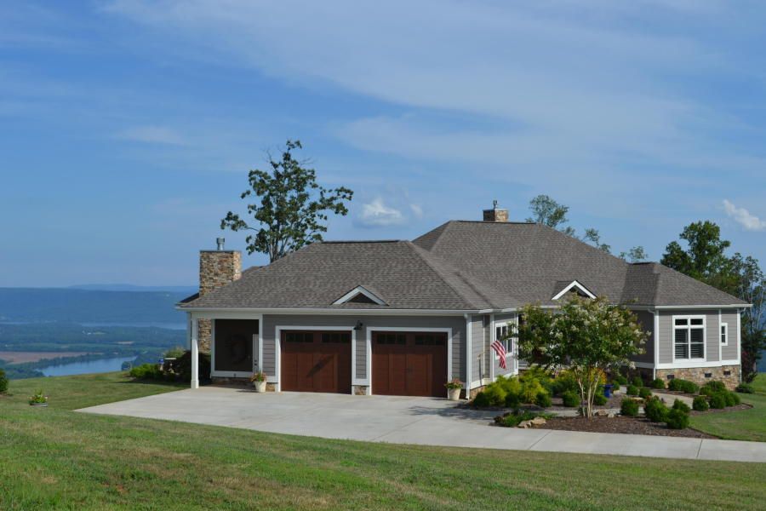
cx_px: 383
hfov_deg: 41.1
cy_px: 256
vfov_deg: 28.1
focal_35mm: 48
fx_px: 1021
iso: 100
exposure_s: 1/320
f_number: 9
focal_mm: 32
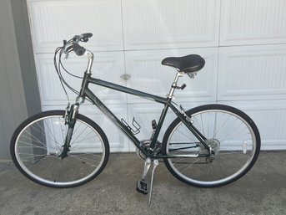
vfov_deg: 53.0
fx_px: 215
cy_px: 108
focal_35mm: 26
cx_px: 143
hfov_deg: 67.3
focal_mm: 5.7
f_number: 1.5
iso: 50
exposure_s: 1/753
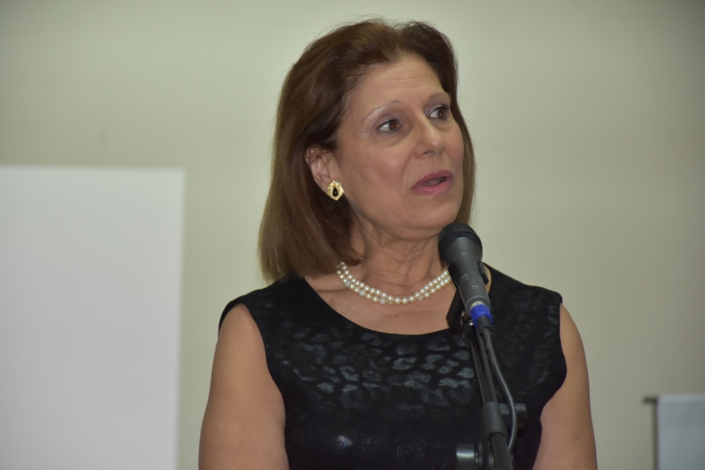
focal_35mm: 195
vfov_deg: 7.0
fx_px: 3819
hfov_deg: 10.5
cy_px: 235
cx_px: 352
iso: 800
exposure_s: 1/100
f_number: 5.6
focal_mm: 130
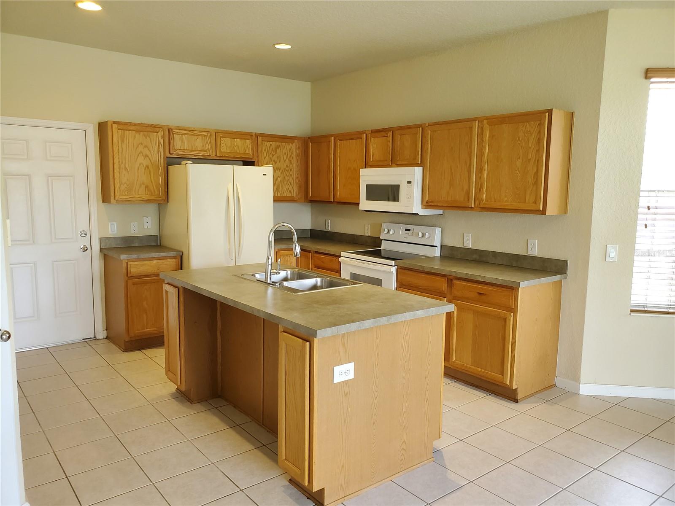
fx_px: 507
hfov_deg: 67.3
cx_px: 338
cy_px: 253
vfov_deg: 53.1
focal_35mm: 26
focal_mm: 4.3
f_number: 2.4
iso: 200
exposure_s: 1/60
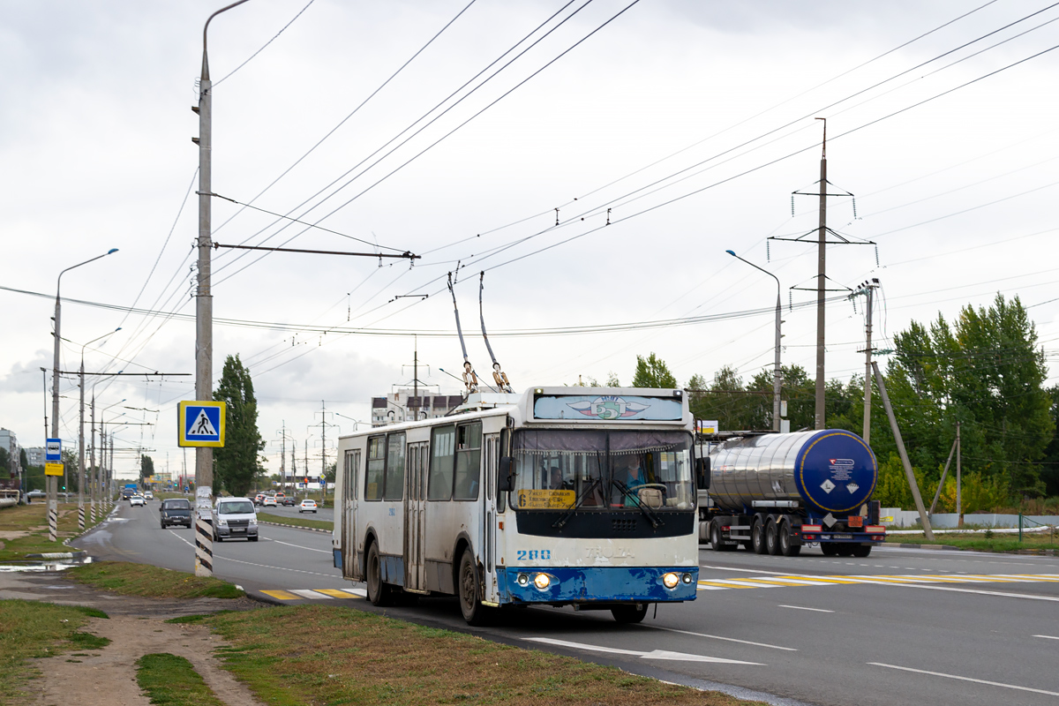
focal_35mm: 52
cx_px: 530
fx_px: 1544
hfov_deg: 37.9
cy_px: 353
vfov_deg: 25.8
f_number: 5.6
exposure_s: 1/200
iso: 100
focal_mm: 35
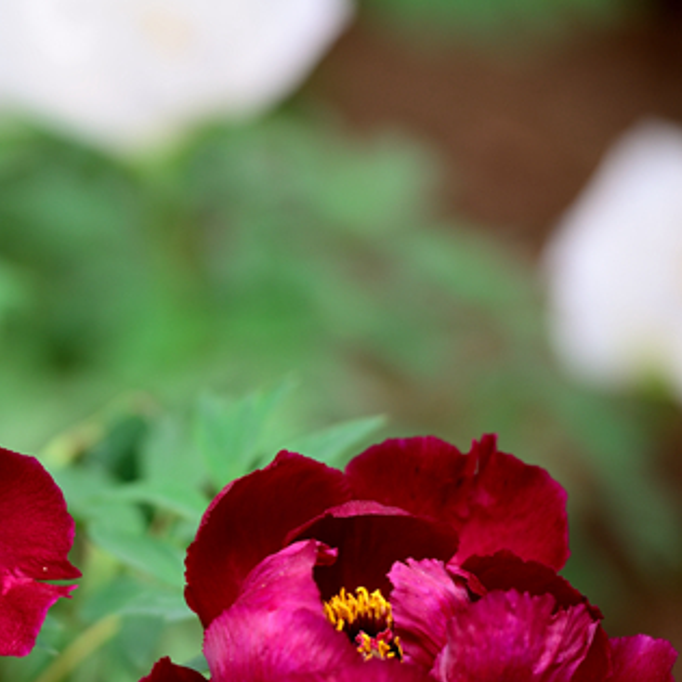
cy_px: 490
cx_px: 126
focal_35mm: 378
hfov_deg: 4.6
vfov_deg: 4.6
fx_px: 8426
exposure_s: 1/100
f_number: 2.8
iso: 200
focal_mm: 200
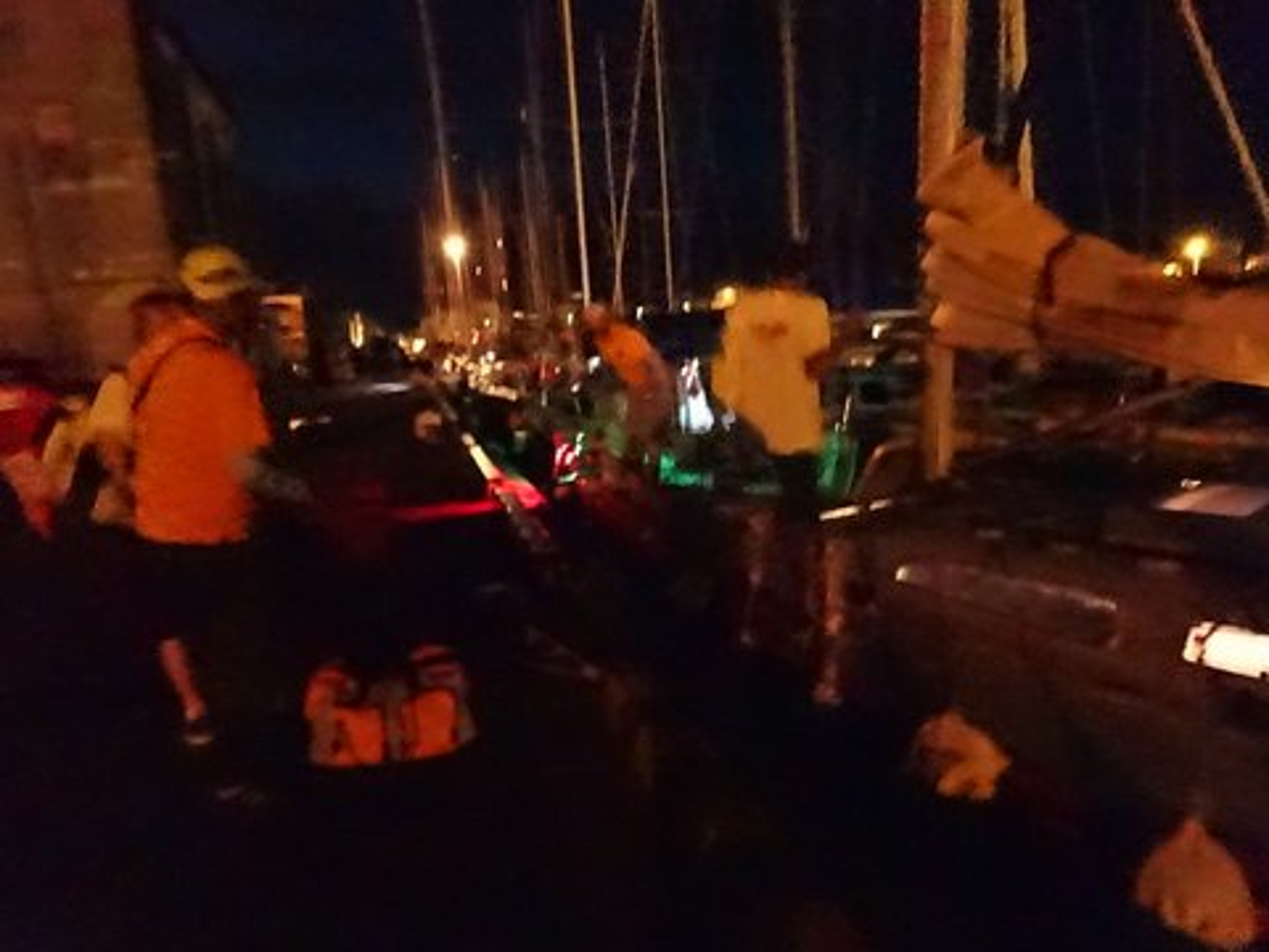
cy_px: 476
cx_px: 634
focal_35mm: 24
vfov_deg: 56.8
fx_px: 880
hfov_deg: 71.6
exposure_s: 1/4
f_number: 3.5
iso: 12800
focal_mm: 4.1
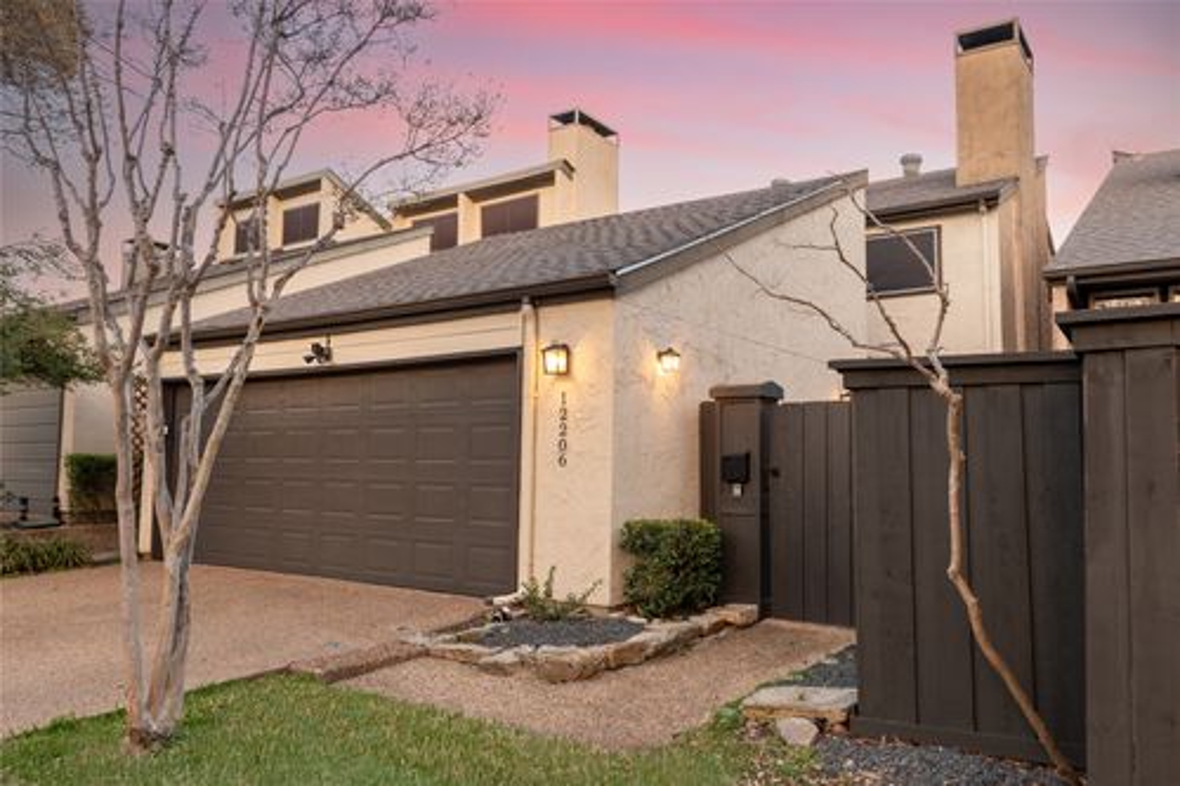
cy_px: 393
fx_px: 885
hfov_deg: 67.4
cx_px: 590
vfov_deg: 47.9
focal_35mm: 27
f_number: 9
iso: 125
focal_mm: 18
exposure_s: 1/20
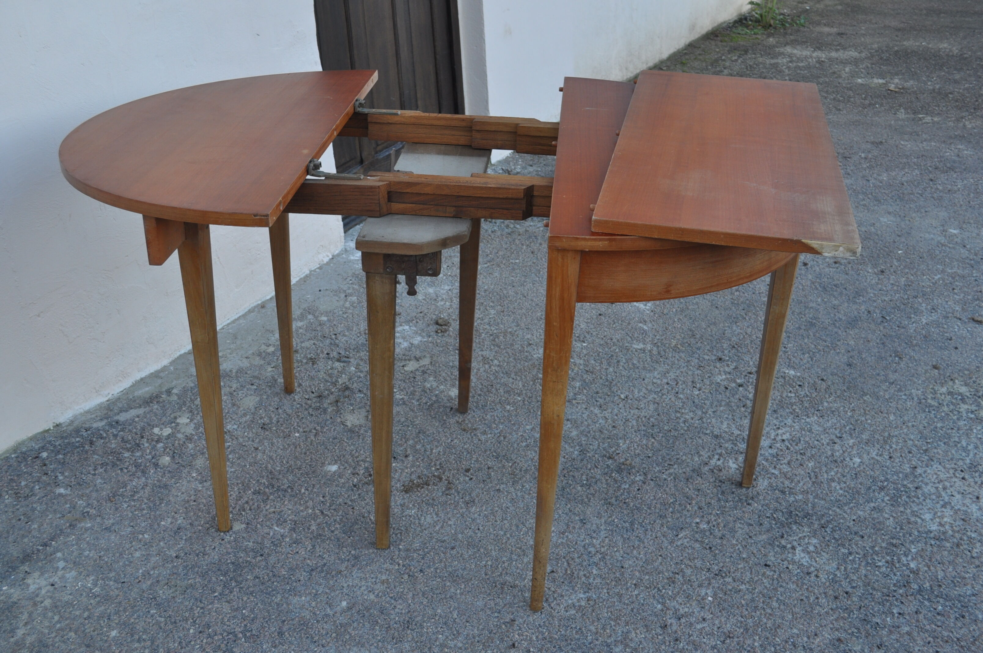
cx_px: 492
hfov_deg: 49.6
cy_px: 326
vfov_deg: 34.1
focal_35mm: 39
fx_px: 1064
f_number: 5.6
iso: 280
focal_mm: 26
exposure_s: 1/125
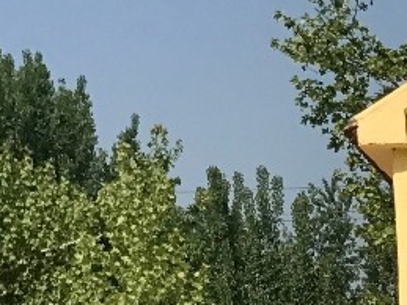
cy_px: 728
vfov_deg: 7.9
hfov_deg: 10.2
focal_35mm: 173
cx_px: 918
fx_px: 2033
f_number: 1.8
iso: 20
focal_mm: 3.99
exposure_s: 1/3425
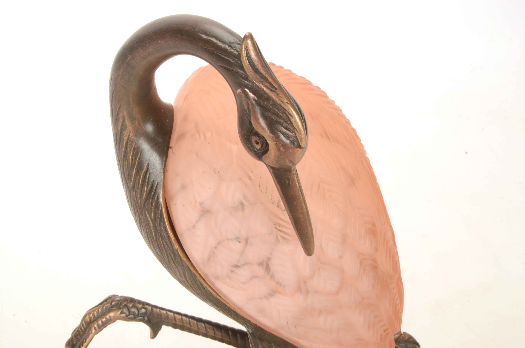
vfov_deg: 18.1
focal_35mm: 75
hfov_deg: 27.0
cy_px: 174
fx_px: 1091
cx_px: 262
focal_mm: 50
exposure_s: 1/160
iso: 250
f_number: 20
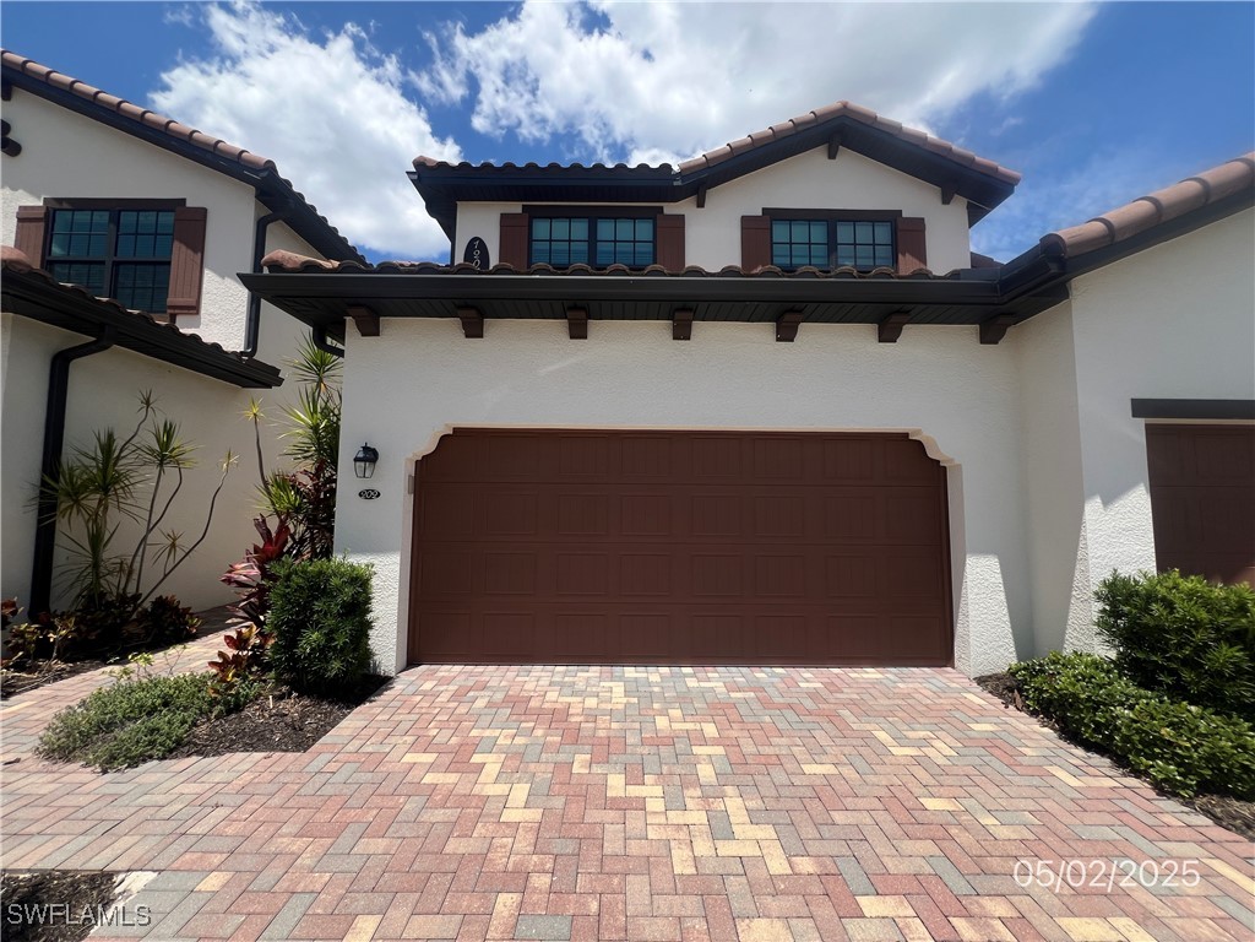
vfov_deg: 89.9
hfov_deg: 106.2
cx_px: 628
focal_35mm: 13
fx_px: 471
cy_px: 471
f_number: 1.8
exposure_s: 1/1845
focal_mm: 1.57
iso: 32
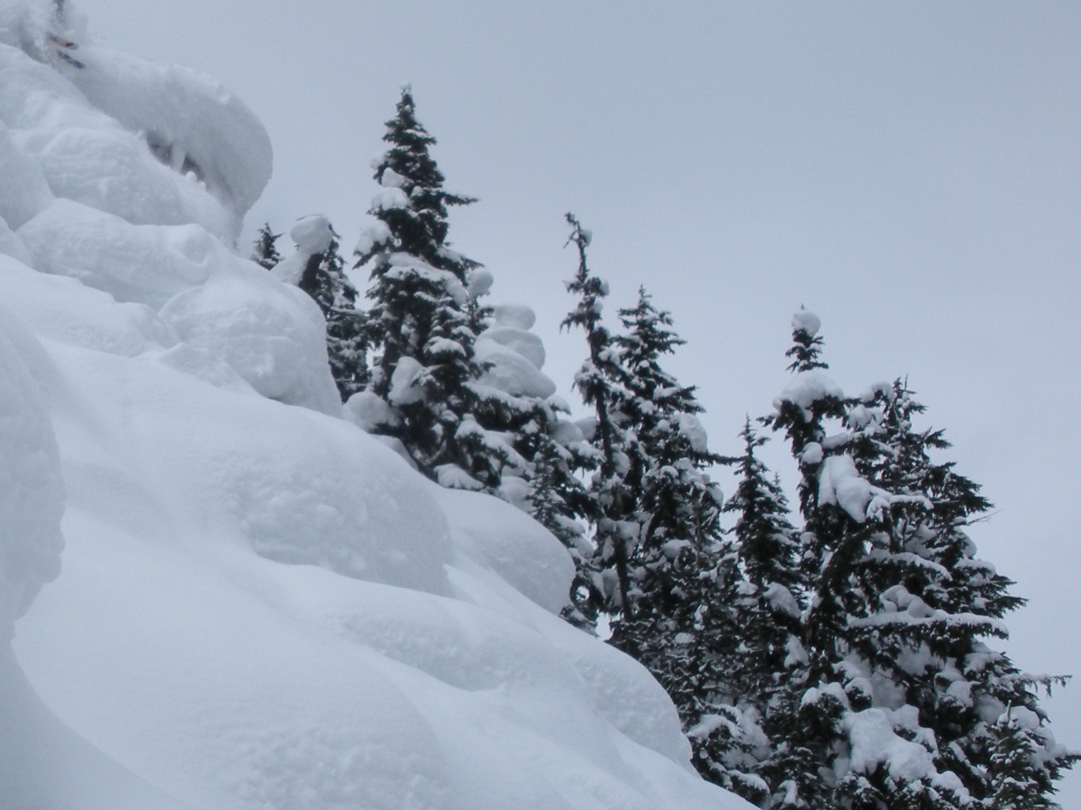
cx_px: 174
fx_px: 2155
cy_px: 353
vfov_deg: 21.3
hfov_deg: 27.4
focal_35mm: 69
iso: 64
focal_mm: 6.3
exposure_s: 1/412
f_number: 5.6
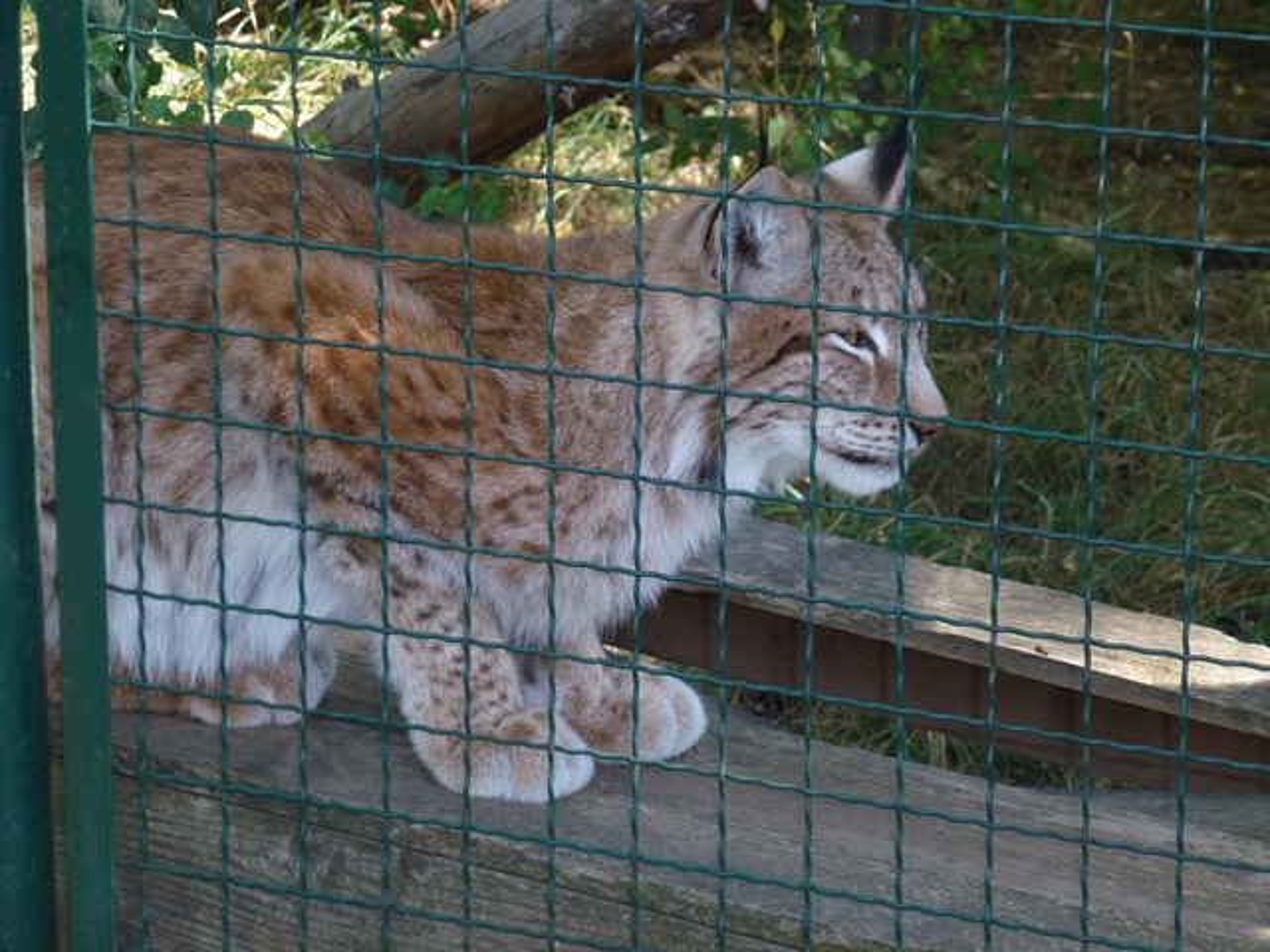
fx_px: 5687
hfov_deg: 12.7
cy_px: 476
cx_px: 635
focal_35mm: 155
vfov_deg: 9.6
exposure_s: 1/60
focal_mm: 27.7
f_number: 5.3
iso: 250
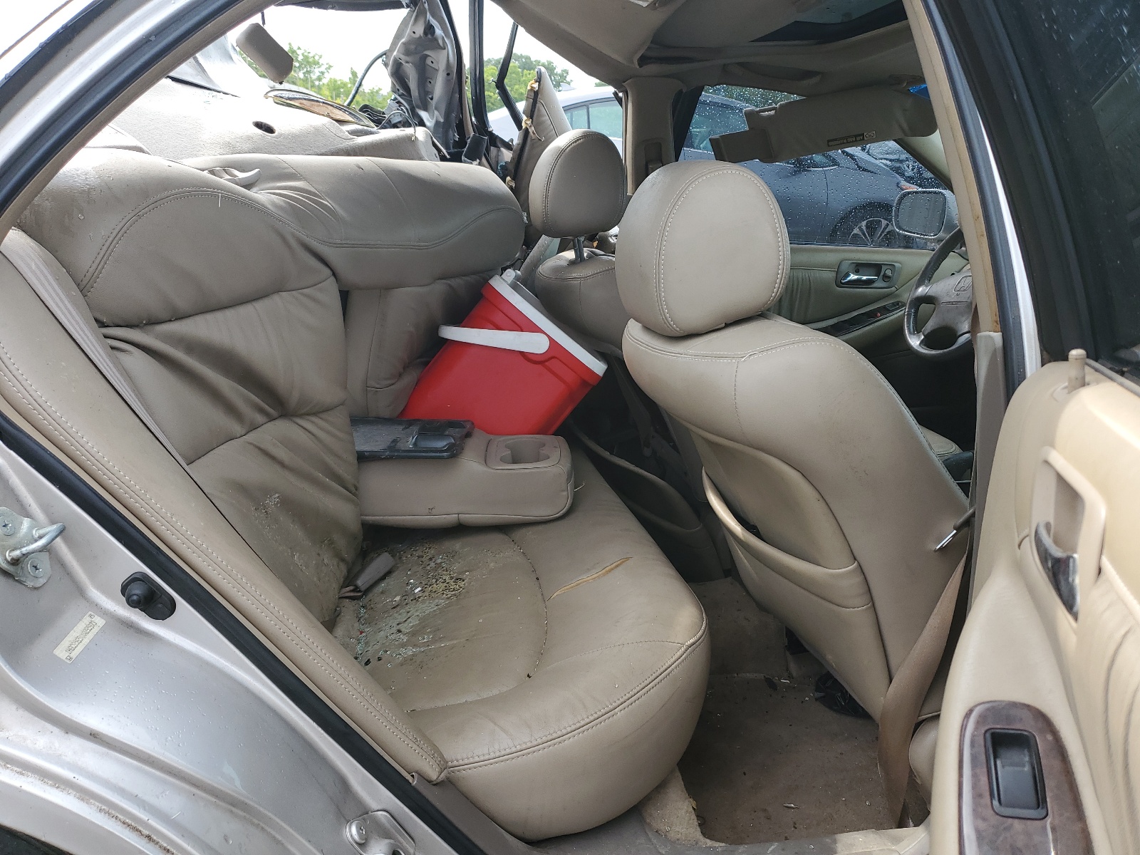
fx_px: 856
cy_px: 428
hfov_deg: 67.3
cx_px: 570
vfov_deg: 53.1
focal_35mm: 26
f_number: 1.5
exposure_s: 1/435
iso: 50
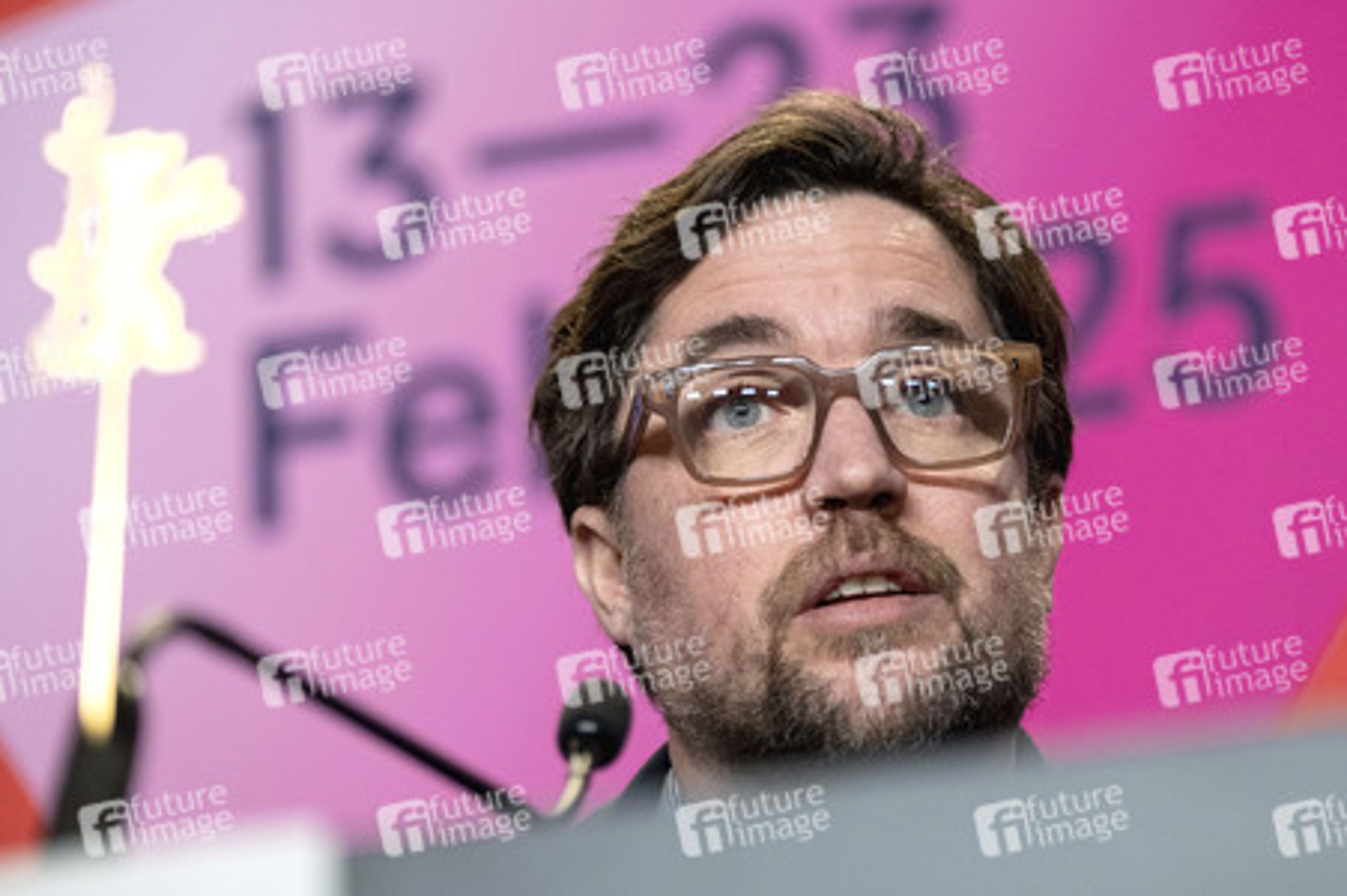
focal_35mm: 159
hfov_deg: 12.9
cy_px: 448
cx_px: 674
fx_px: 5945
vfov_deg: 8.6
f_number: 2.8
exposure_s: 1/280
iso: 1600
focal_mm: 106
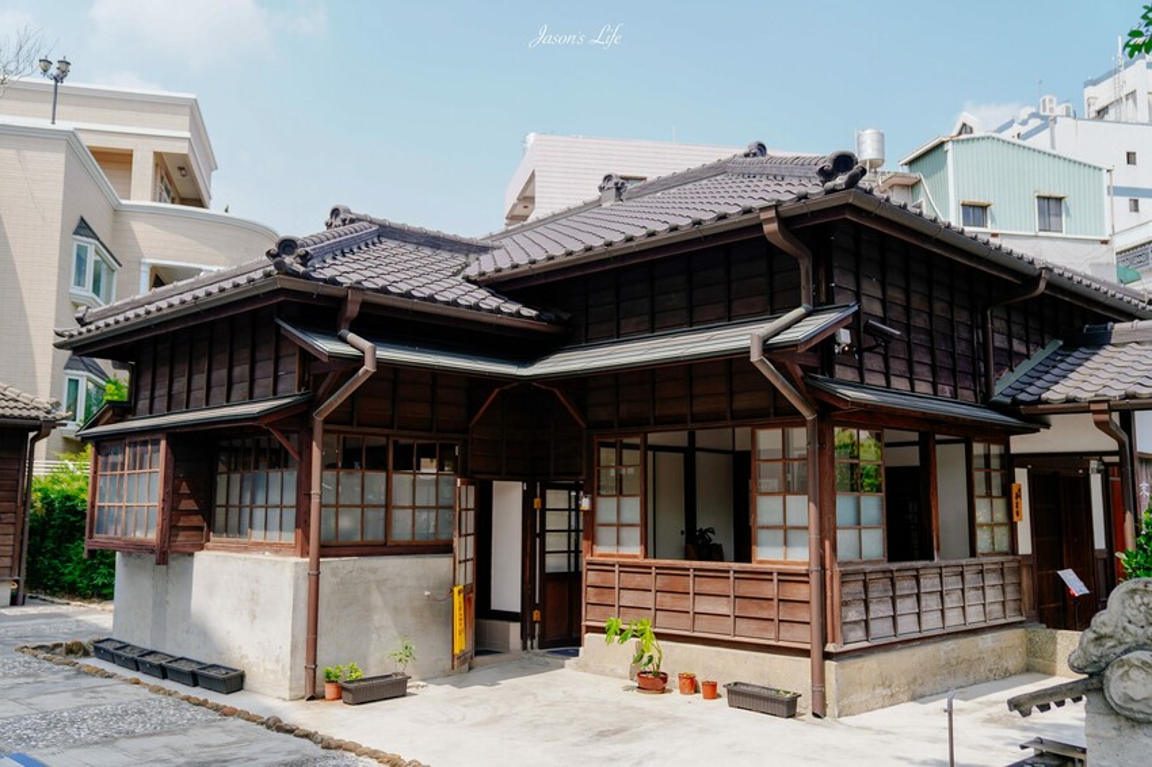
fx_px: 1024
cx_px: 576
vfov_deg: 41.1
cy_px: 384
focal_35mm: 32
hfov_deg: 58.7
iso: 100
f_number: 2.8
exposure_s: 1/800
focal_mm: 32
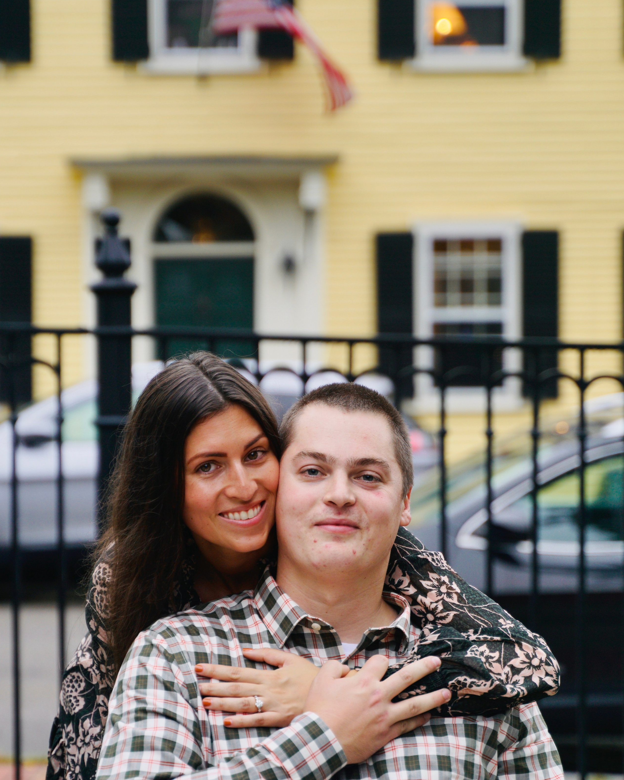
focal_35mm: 75
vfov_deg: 25.4
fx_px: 1731
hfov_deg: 20.4
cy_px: 446
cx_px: 312
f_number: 2.8
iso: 125
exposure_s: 1/160
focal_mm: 66
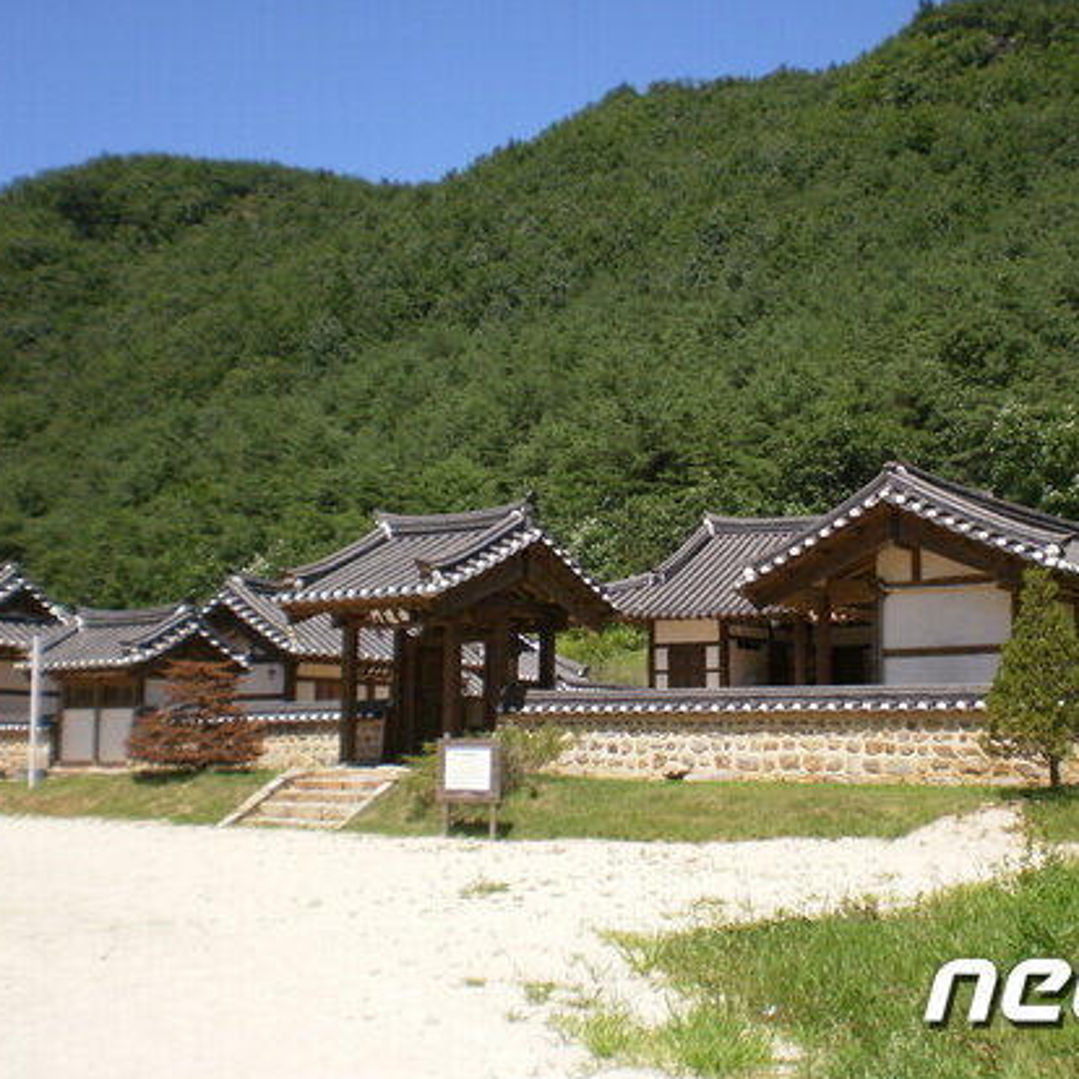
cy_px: 545
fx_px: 1516
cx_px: 693
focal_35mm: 43
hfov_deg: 38.8
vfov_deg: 39.2
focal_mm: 6.3
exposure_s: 1/500
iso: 100
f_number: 4.6
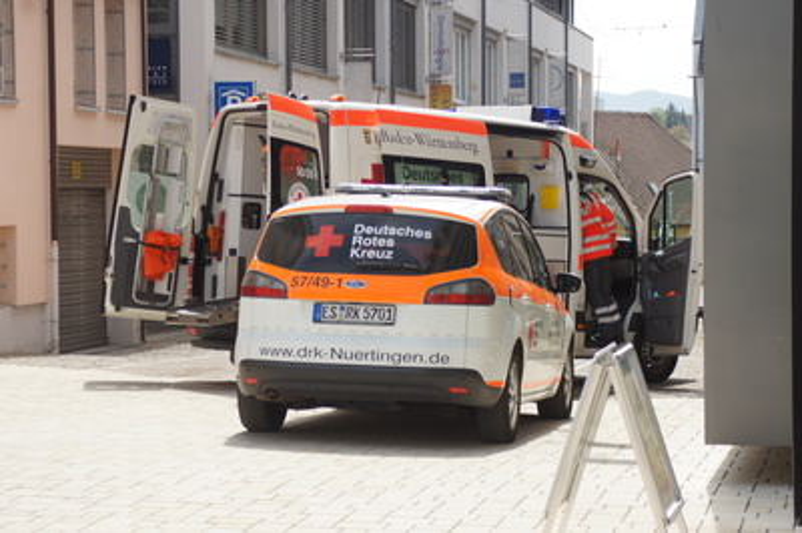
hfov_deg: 22.6
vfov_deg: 15.2
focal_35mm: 90
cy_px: 266
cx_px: 401
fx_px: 2003
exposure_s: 1/100
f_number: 6.3
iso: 100
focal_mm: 60
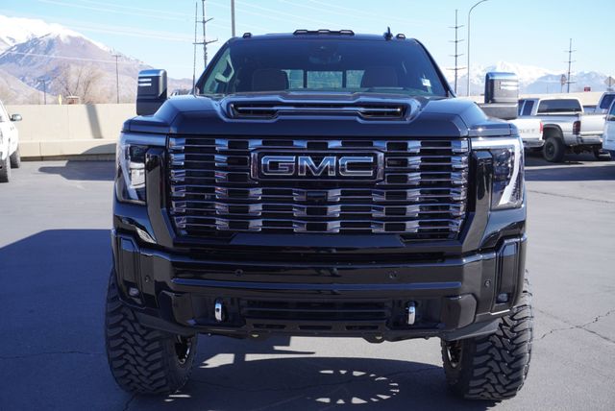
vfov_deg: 35.6
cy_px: 206
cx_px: 308
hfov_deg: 51.2
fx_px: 641
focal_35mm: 38
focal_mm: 25
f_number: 6.3
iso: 100
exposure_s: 1/125
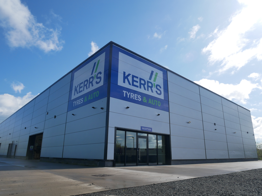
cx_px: 131
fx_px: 182
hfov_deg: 71.6
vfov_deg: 56.9
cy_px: 98
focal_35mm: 24
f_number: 8
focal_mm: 12
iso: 200
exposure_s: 1/500
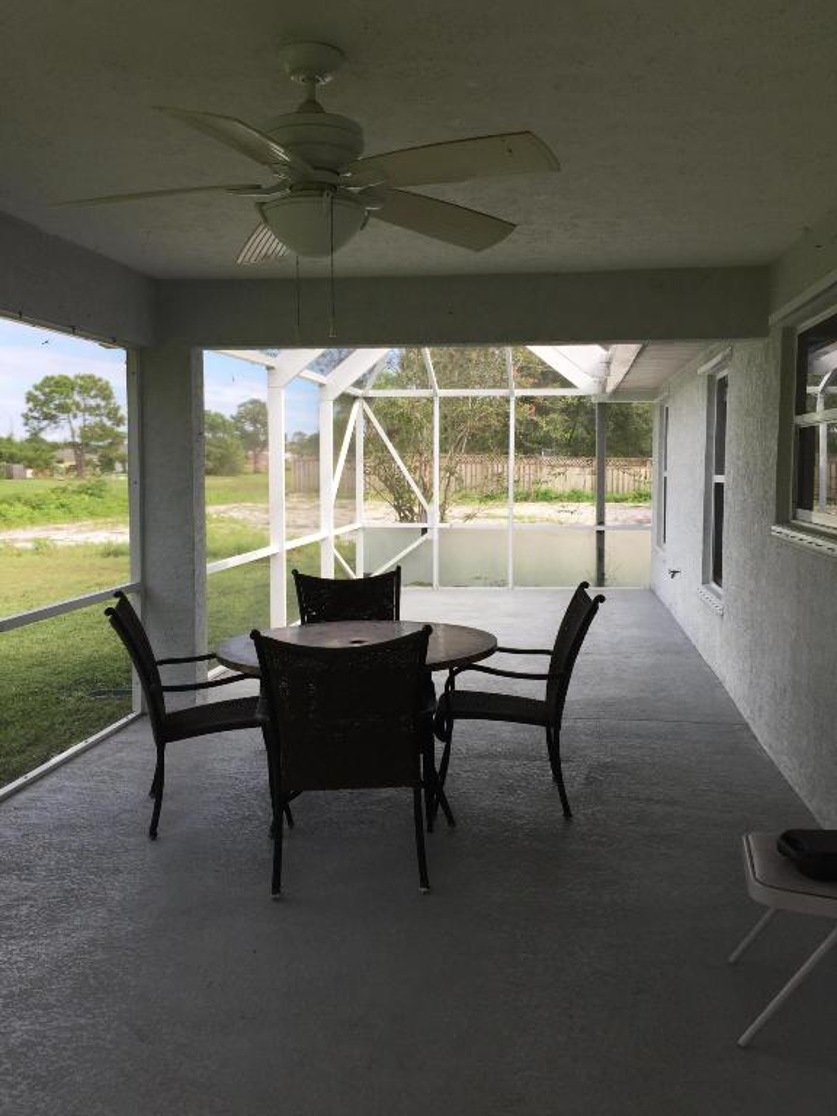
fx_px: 935
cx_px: 418
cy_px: 558
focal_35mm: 29
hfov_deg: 48.2
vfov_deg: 61.7
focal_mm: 4.15
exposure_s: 1/403
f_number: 2.2
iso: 32
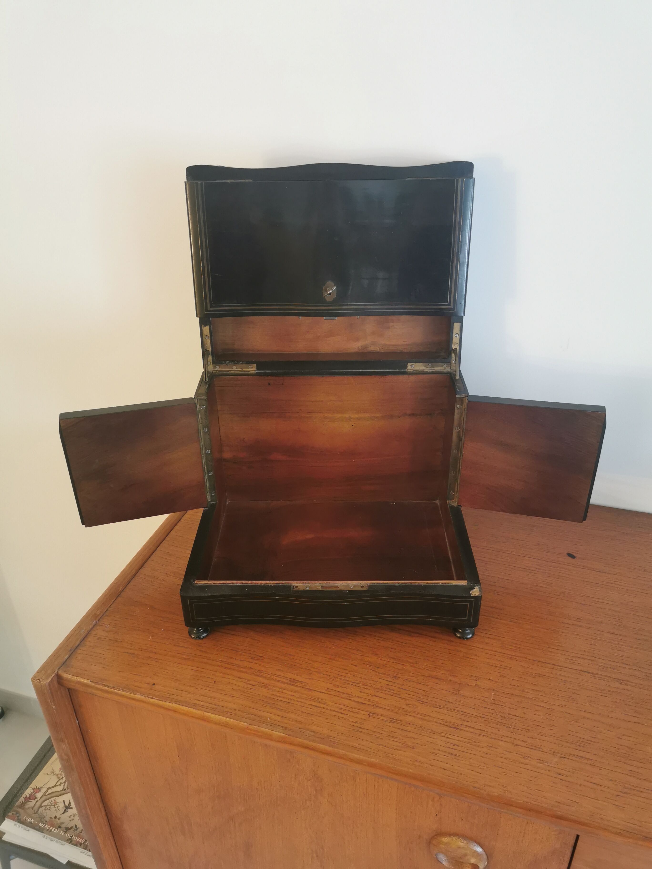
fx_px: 678
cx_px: 326
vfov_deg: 65.3
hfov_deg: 51.4
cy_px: 434
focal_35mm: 27
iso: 200
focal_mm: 5.58
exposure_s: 1/50
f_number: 1.8
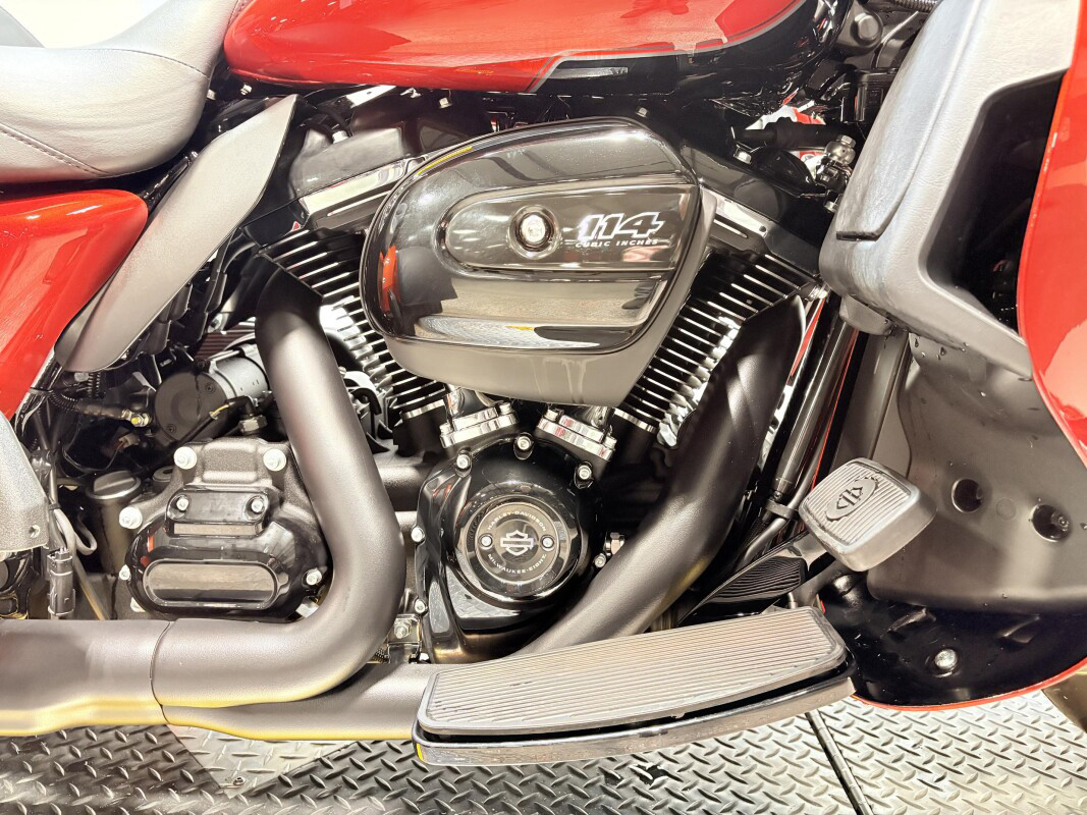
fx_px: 816
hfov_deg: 67.3
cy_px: 408
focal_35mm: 26
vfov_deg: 53.1
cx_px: 544
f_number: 1.6
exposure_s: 1/60
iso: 500
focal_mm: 5.96
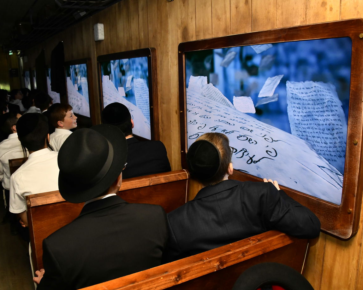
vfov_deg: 45.8
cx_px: 184
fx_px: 344
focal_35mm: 32
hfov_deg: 55.7
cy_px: 145
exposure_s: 1/100
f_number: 5.6
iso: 1600
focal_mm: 28
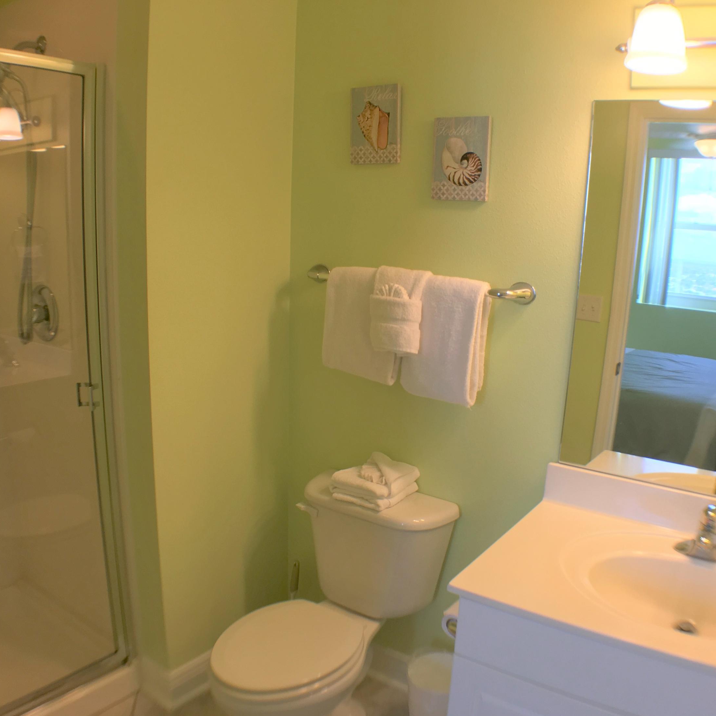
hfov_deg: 47.2
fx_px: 819
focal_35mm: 35
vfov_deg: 47.2
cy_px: 361
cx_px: 391
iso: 25
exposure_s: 1/40
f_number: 2.2
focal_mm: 4.15
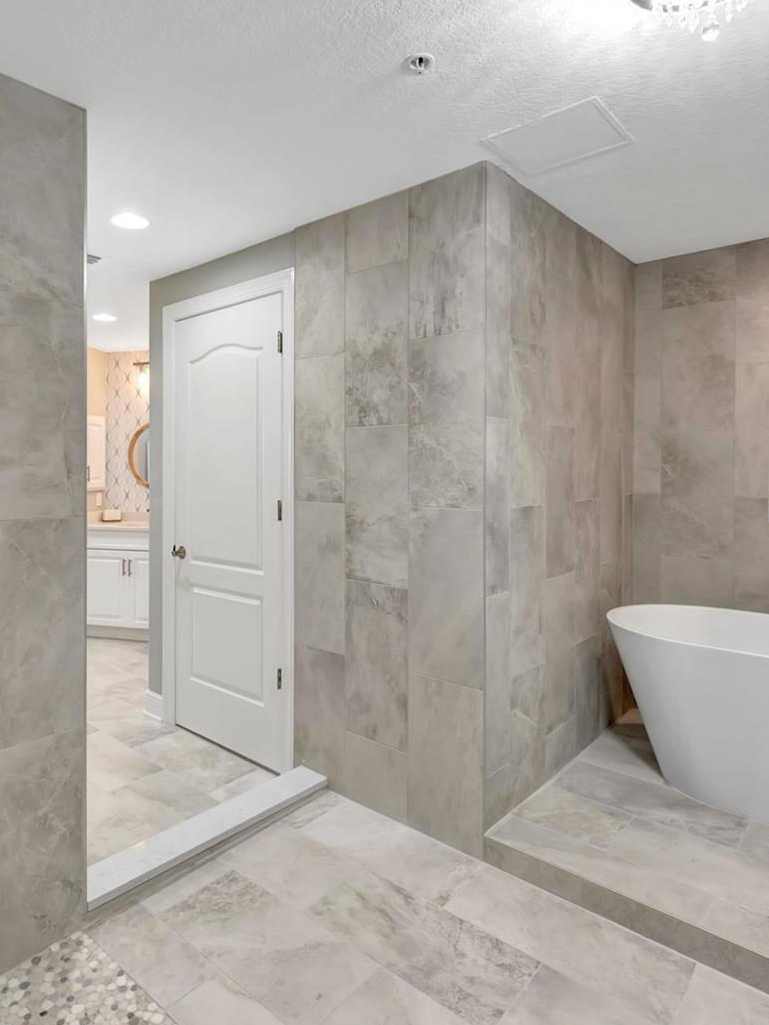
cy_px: 500
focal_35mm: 21
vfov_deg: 79.0
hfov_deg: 62.8
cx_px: 303
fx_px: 622
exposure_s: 1/13
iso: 400
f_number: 9
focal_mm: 14
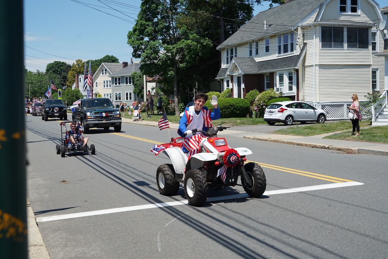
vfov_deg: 26.0
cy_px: 130
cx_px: 194
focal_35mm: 52
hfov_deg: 38.2
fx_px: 560
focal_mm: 52
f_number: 6.3
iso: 125
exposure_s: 1/640
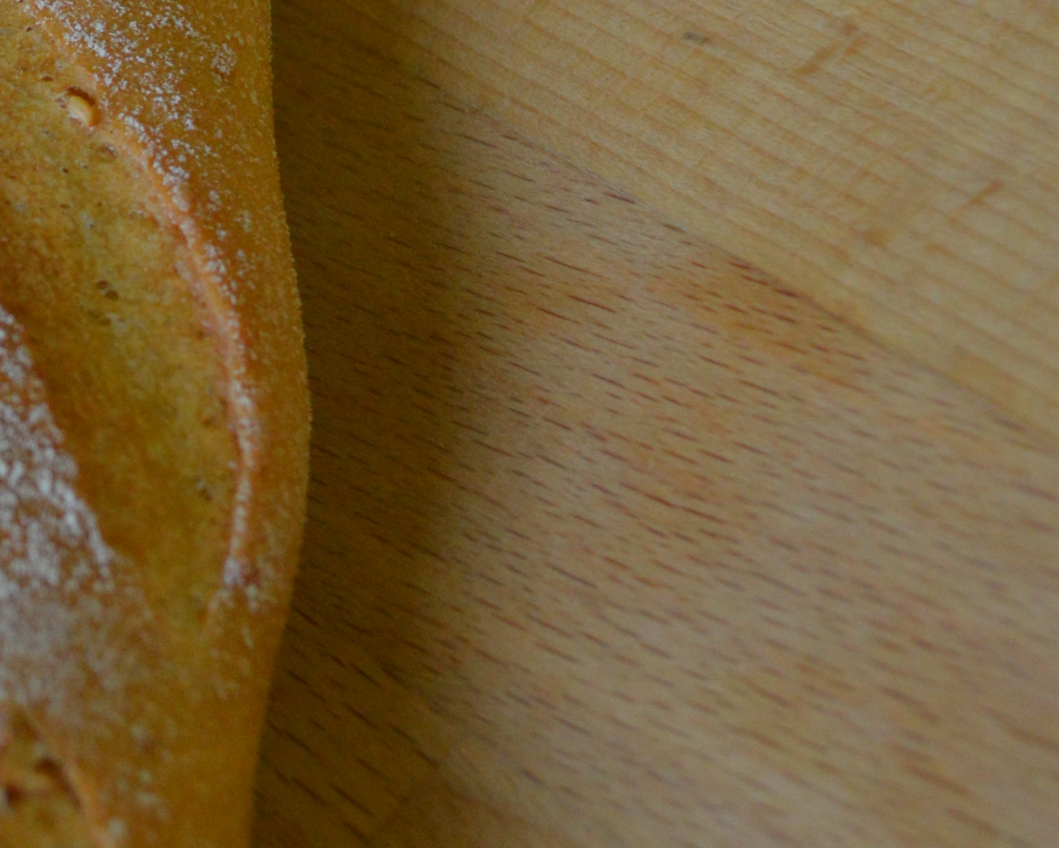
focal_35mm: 114
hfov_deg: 16.4
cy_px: 26
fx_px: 3573
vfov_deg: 13.4
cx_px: -108
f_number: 4
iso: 900
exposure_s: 1/60
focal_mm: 24
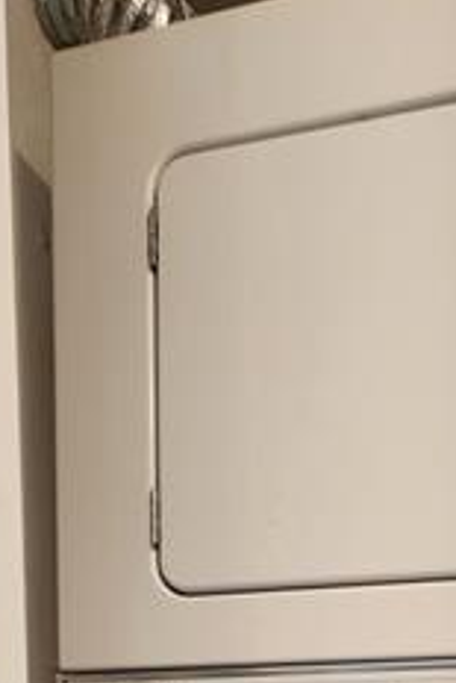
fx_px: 664
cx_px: 388
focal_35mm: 35
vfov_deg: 38.7
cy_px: 833
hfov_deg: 36.1
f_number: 2.2
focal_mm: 2.2
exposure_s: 1/40
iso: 400
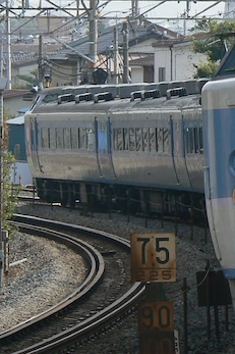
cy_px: 156
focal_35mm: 551
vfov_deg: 3.7
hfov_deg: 2.5
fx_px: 5400
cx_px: 246
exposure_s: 1/640
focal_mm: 37.1
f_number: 5
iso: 100
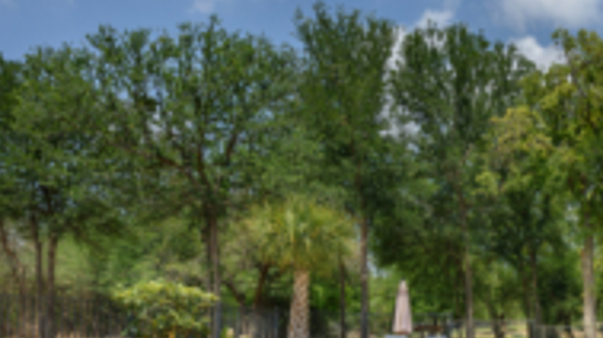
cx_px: 584
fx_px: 559
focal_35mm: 35
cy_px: 341
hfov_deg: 48.2
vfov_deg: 31.1
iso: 64
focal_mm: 14
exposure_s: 1/500
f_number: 8
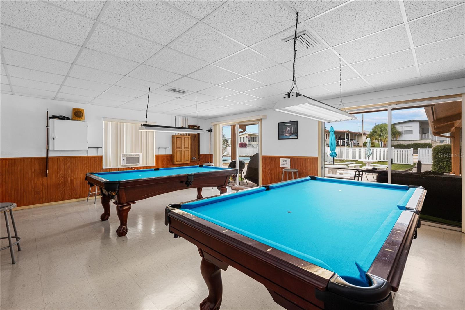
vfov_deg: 73.7
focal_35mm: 16
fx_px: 207
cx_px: 232
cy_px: 155
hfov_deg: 96.7
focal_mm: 16
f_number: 10
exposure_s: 1/20
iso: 1000
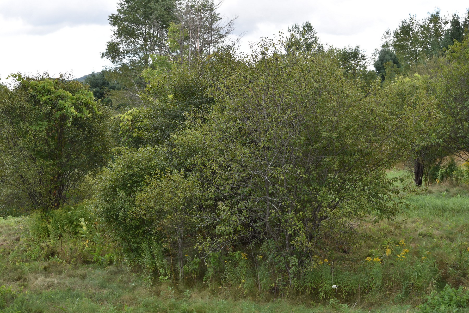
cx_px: 234
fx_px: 1075
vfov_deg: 16.6
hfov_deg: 24.6
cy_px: 156
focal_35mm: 82
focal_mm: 55
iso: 100
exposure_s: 1/125
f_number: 5.6
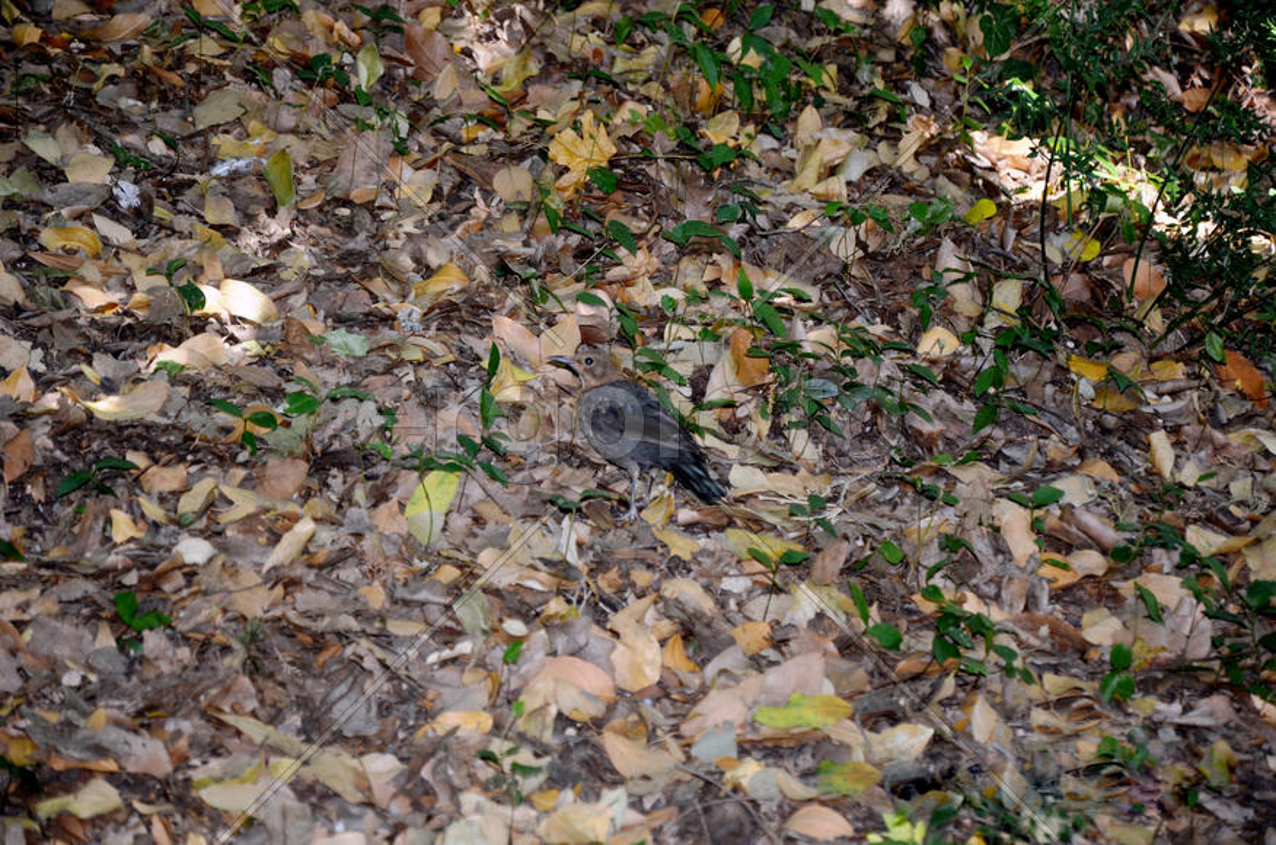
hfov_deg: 13.1
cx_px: 638
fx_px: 5570
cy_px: 422
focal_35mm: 158
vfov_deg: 8.7
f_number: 5.6
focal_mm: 105
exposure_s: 1/30
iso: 200
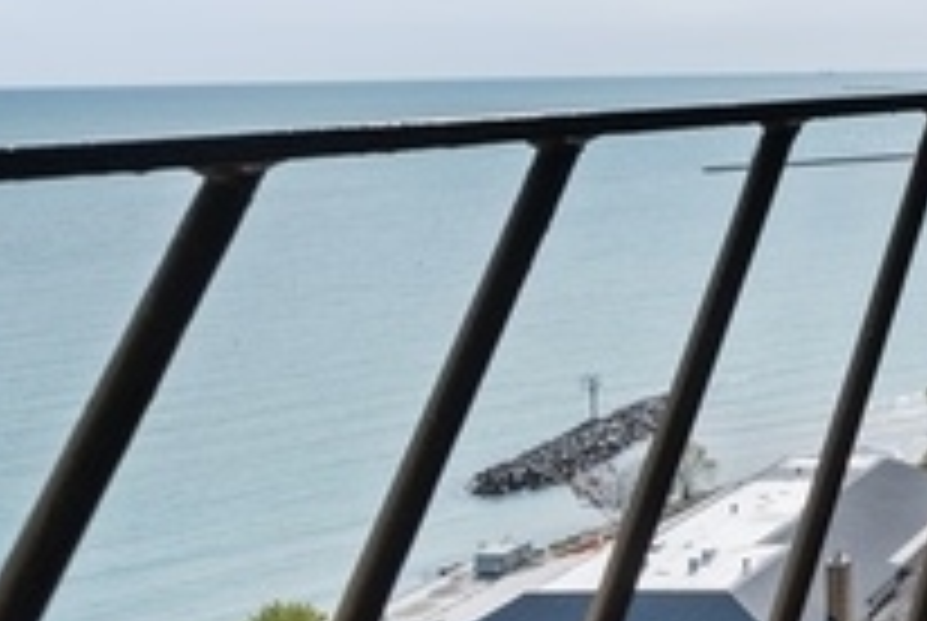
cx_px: 1390
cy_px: 56
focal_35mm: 59
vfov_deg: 22.5
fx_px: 1521
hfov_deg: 25.5
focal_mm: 19
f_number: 9.5
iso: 200
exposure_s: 1/750
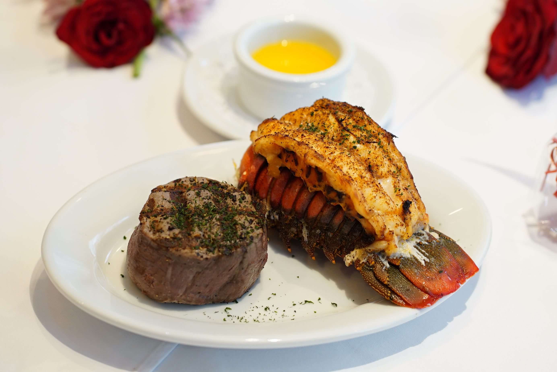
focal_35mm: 127
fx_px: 1966
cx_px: 278
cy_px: 186
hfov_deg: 16.1
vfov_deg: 10.8
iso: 500
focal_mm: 85
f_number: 2.8
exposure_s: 1/125
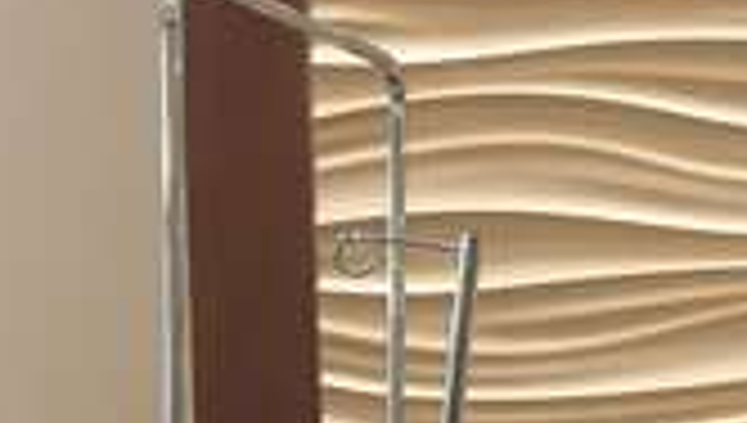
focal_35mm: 152
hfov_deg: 13.0
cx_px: 1269
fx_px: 3016
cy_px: 711
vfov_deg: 7.8
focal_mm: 4.15
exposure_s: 1/15
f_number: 2.2
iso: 32
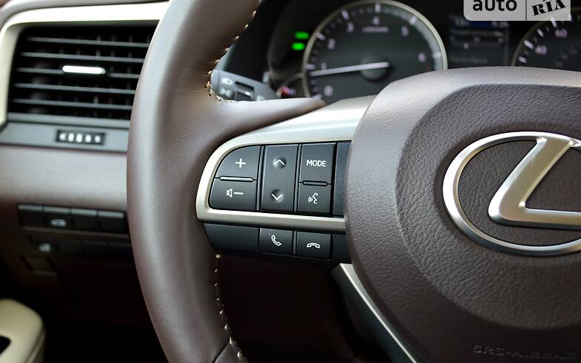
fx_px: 792
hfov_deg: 40.3
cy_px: 177
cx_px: 285
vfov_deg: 25.8
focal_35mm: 50
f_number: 5
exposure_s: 1/100
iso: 400
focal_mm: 32
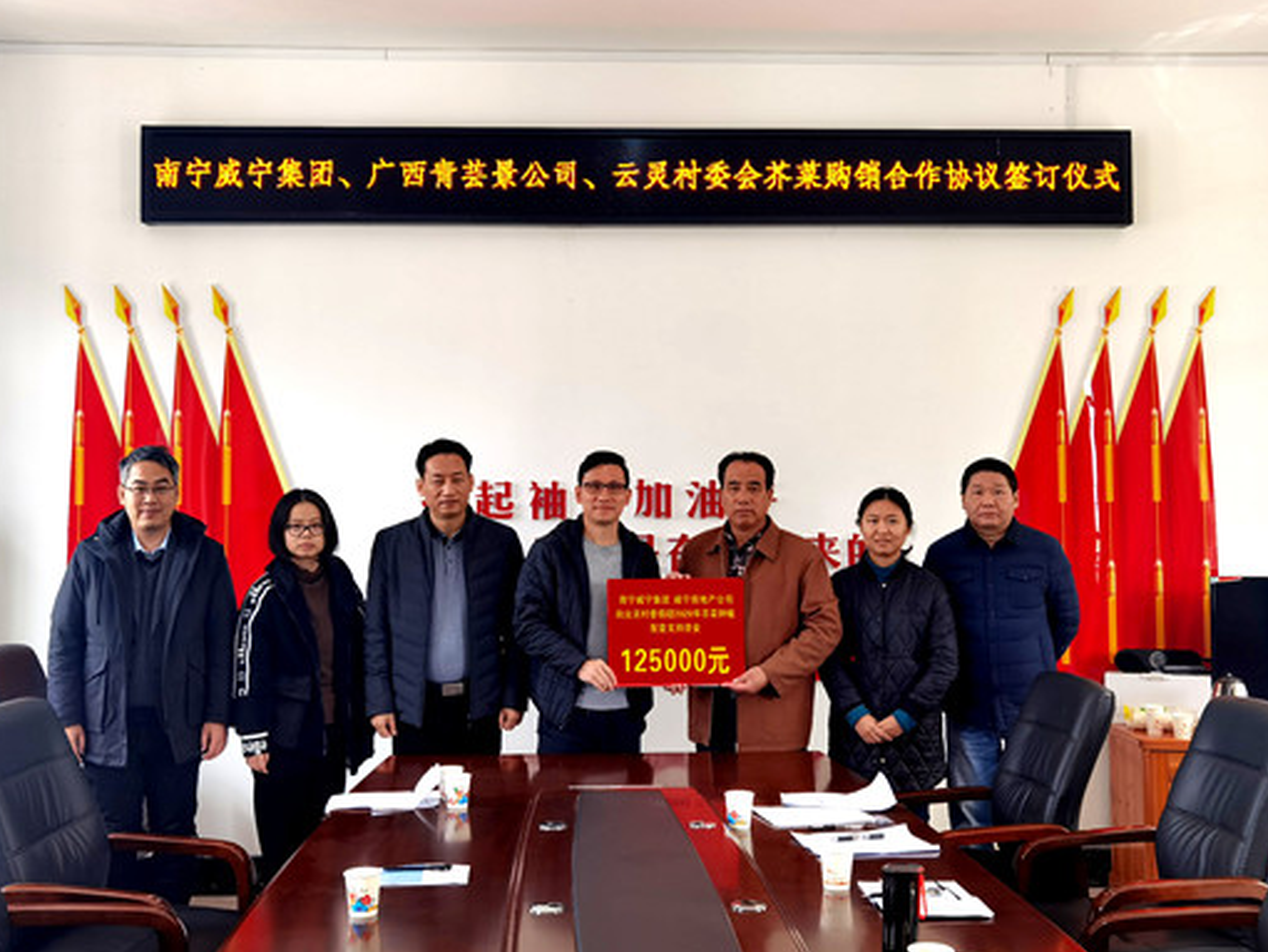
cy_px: 467
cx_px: 632
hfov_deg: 46.8
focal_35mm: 40
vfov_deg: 36.0
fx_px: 1466
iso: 50
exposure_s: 1/120
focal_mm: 6.71
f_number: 1.9
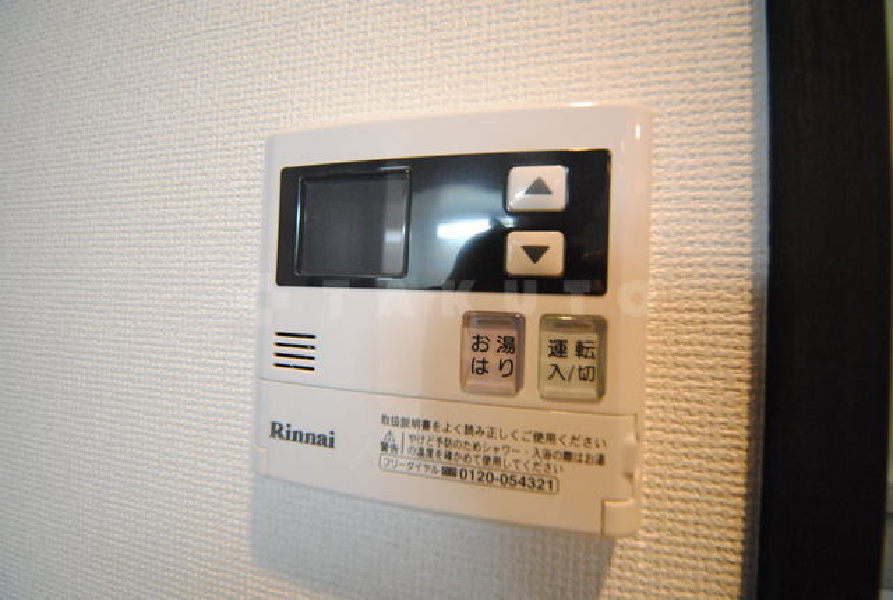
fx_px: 298
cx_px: 446
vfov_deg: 90.3
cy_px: 300
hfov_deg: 112.5
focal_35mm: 12
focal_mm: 8
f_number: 4.5
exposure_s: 1/80
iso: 1600
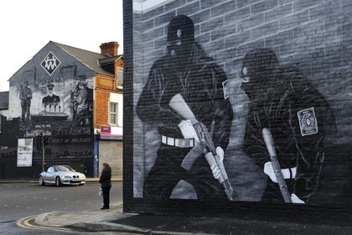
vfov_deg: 28.1
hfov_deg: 41.1
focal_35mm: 48
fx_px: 469
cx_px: 176
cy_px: 118
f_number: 9
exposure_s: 1/160
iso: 800
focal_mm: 48
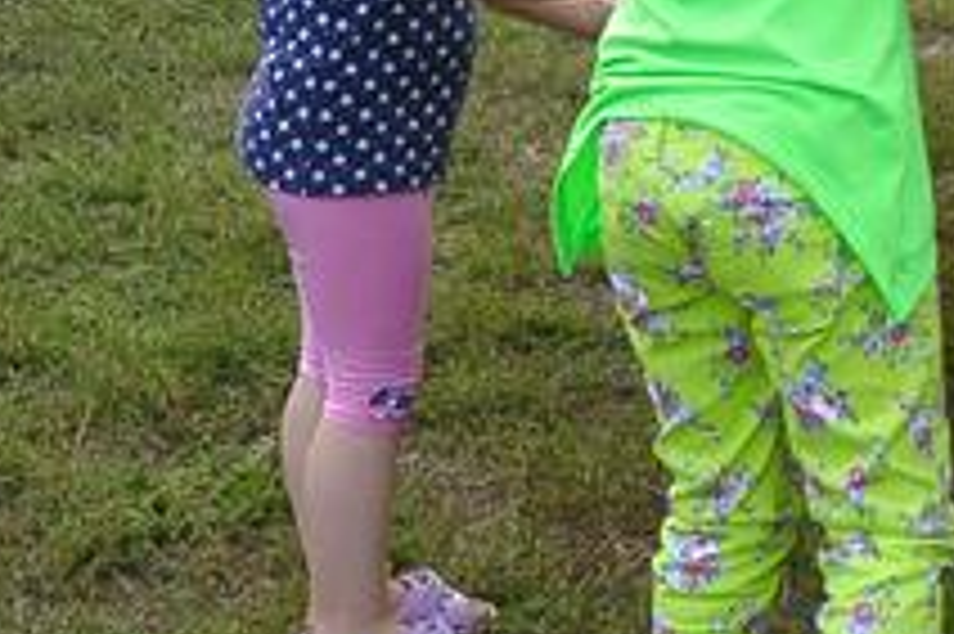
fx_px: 3813
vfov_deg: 9.4
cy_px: -182
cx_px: 1552
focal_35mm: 144
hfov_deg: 13.2
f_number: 8
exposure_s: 1/250
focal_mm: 24
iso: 400
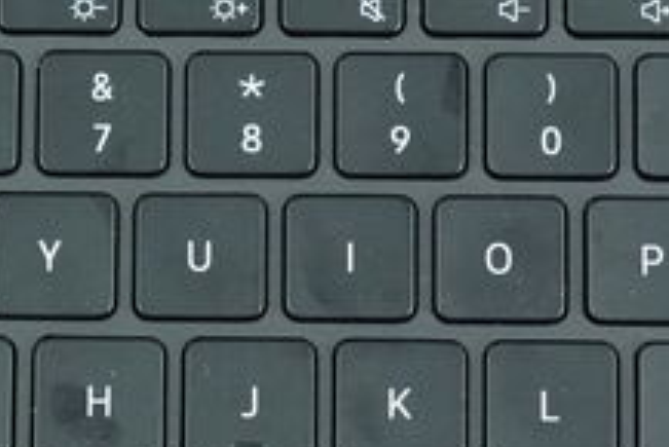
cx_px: 113
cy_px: 638
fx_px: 3291
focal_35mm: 177
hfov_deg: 11.6
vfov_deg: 7.6
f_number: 7.1
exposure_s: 1/160
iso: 6400
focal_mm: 40
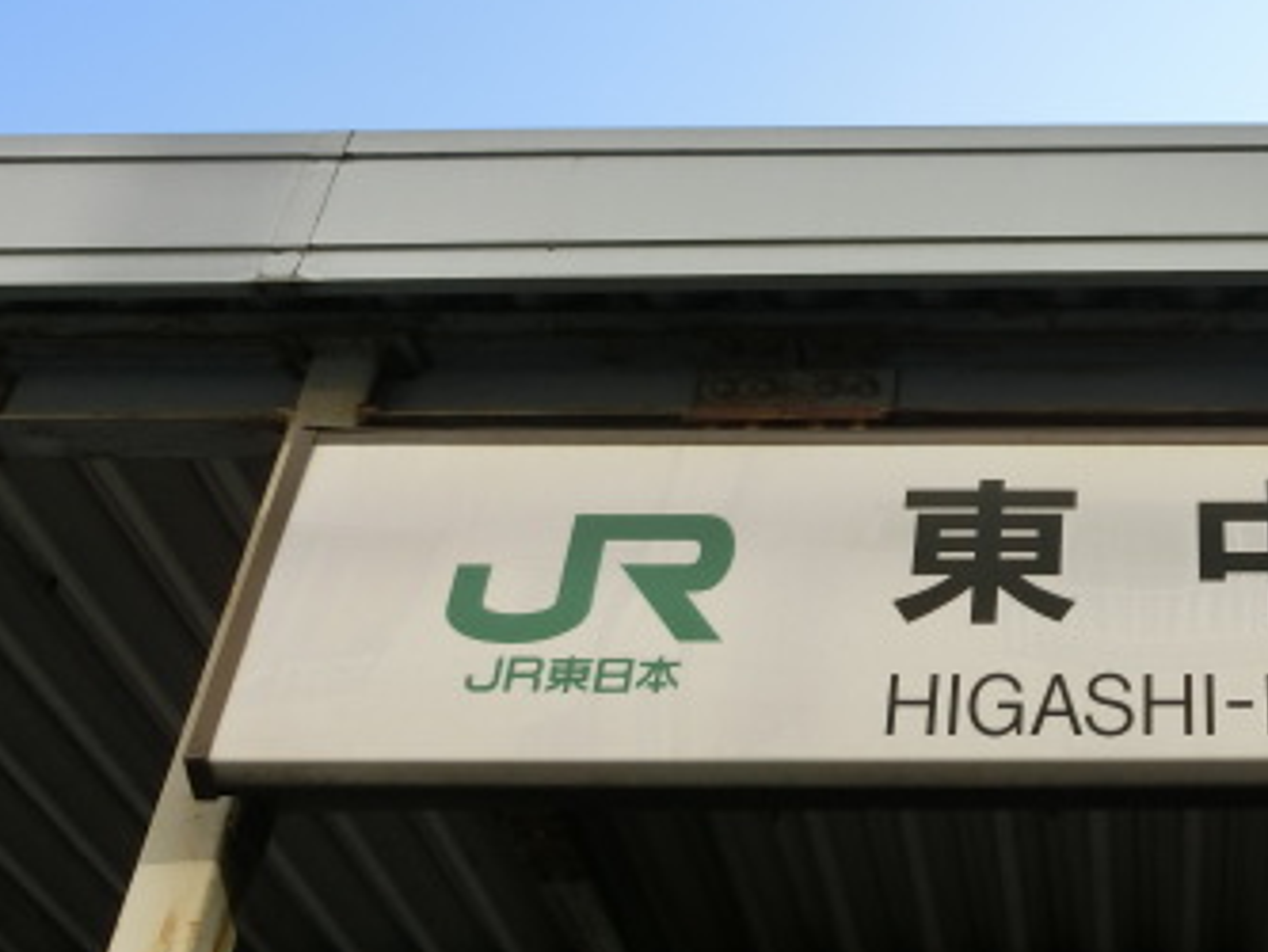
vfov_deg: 30.3
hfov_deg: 36.7
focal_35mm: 48
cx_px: 1184
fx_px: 1759
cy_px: 430
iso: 80
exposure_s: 1/500
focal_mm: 4.5
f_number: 3.5
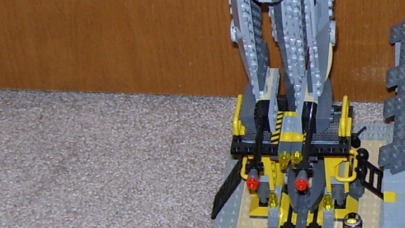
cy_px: 159
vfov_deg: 9.7
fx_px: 1343
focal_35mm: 125
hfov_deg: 16.7
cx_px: 433
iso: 80
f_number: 2.7
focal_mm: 6
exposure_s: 1/60
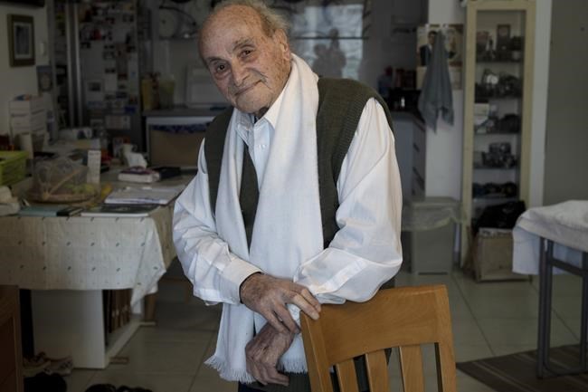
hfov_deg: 38.2
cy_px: 196
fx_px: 849
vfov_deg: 26.0
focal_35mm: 52
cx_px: 294
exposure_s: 1/125
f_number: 4
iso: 800
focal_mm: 35
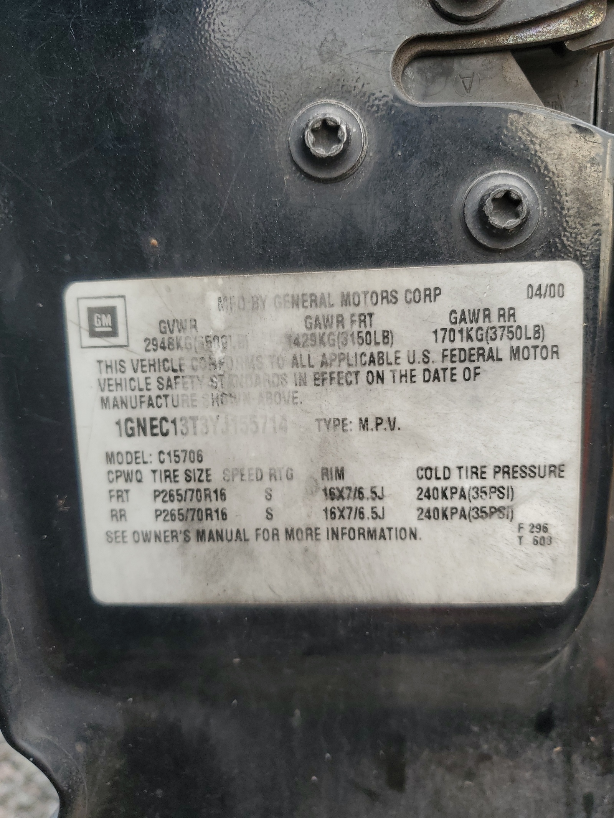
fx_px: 615
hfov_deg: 53.1
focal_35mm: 26
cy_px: 409
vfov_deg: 67.3
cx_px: 307
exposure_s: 1/204
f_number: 1.5
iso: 50
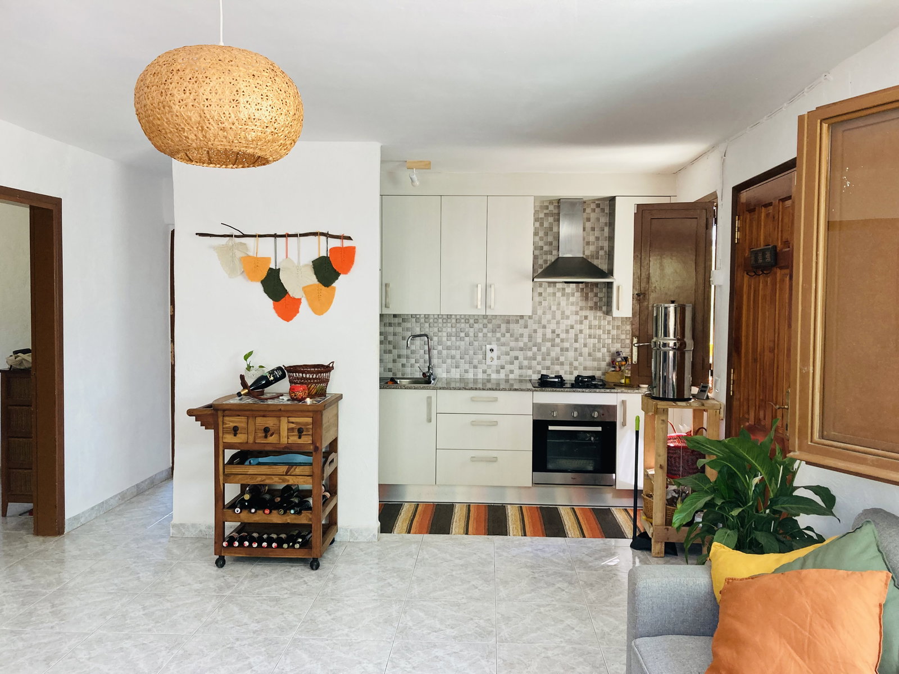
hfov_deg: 63.4
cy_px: 337
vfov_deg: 49.7
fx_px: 727
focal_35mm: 28
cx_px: 450
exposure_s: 1/65
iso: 80
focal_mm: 3.99
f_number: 1.8
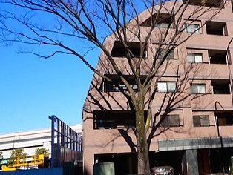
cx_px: 171
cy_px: 94
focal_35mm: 45
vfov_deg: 32.4
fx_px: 301
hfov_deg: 41.2
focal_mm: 21
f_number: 13
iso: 100
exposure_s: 1/80
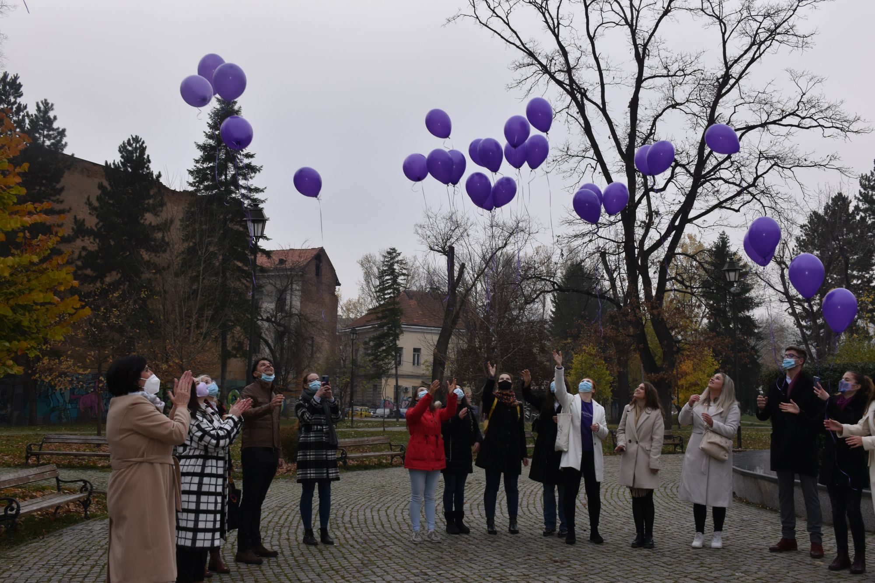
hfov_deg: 55.1
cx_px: 438
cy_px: 292
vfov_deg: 38.4
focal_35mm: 34
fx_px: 838
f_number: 11
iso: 400
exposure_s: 1/200
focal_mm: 23
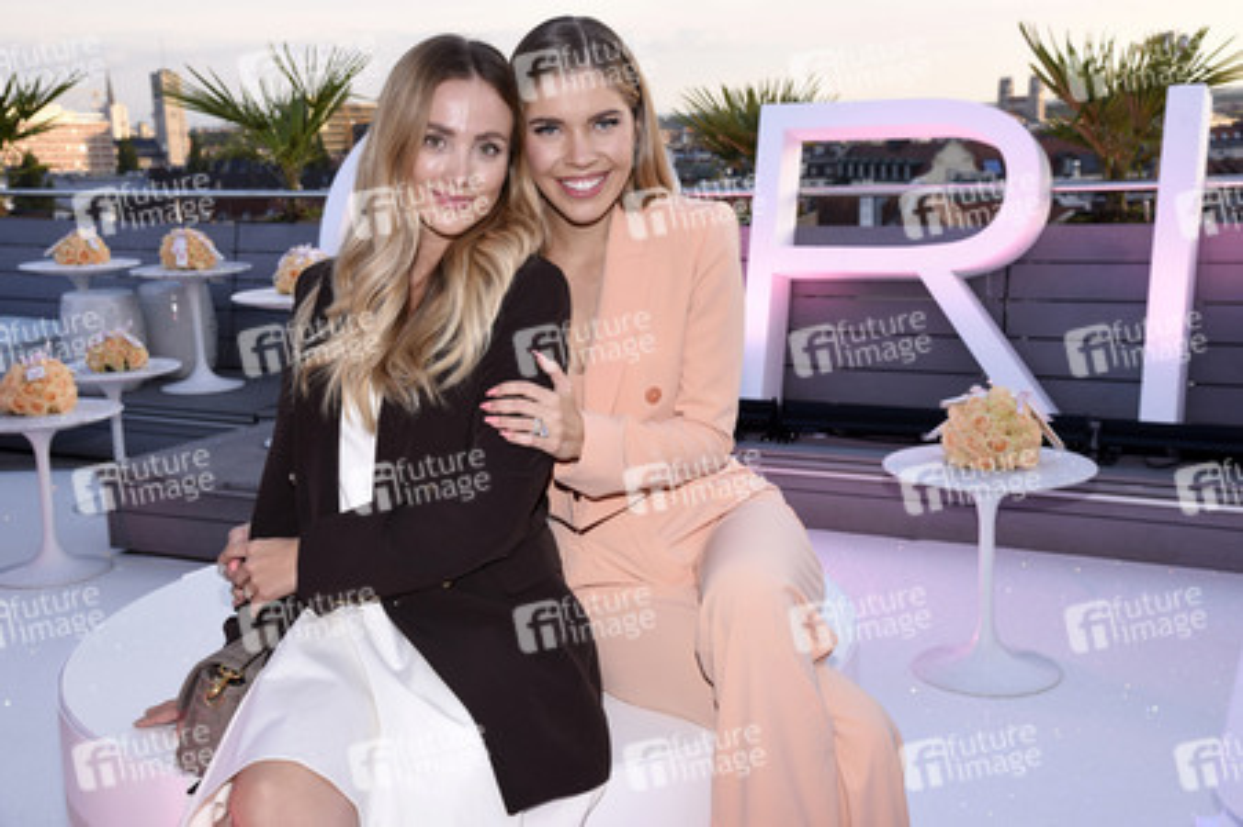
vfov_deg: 30.5
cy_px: 414
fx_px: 1518
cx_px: 622
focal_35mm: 44
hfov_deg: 44.5
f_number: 8
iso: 400
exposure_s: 1/160
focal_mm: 44
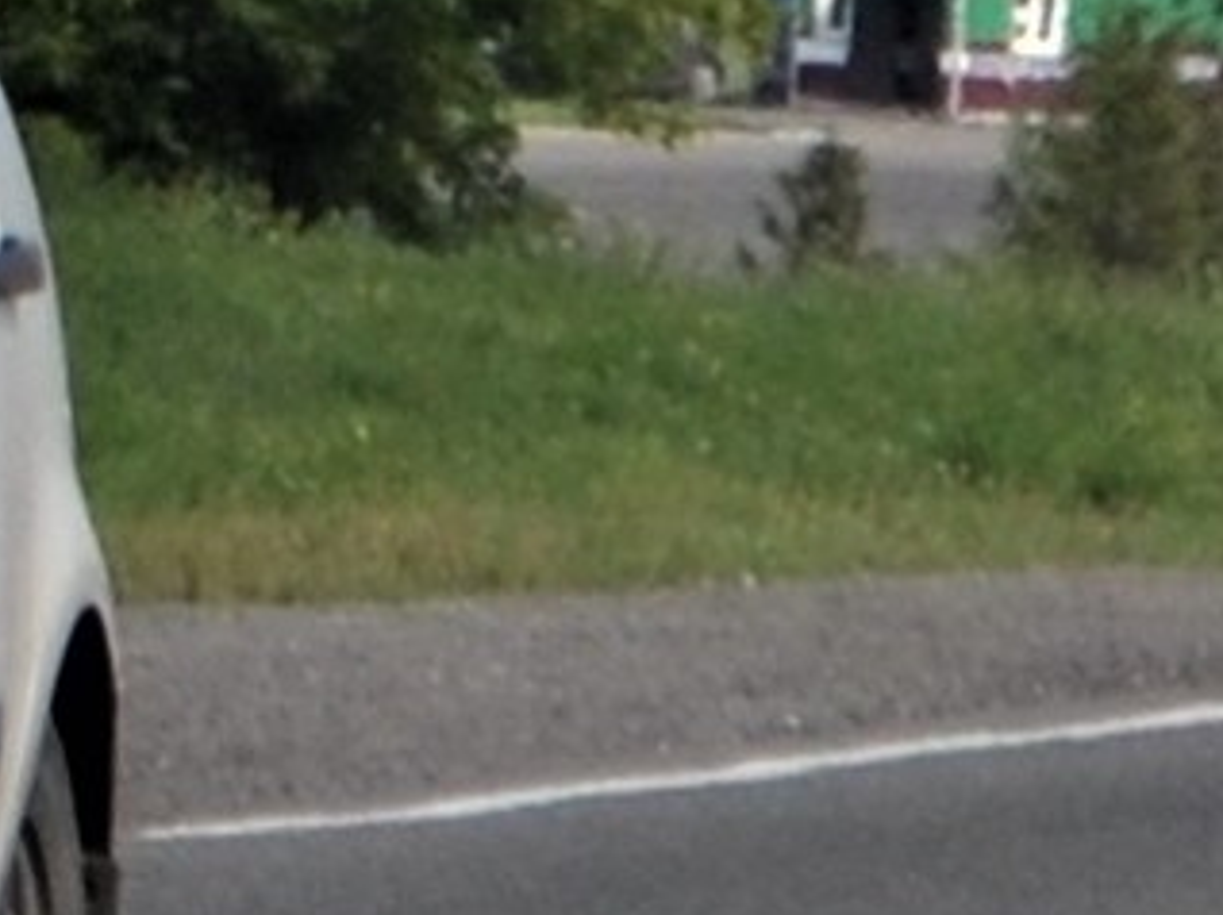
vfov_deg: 3.3
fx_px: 15735
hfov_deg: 4.3
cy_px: -192
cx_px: -1915
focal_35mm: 446
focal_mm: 55
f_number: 5.6
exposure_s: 1/1250
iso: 400
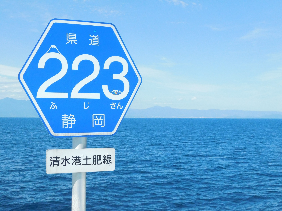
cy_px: 106
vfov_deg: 28.6
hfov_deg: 37.5
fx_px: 415
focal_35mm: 51
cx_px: 141
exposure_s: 1/1500
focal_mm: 9
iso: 800
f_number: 7.6
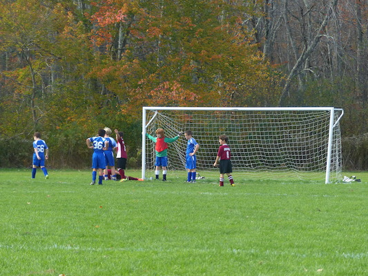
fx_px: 1946
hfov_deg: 10.8
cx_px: 184
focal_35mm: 183
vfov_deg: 8.1
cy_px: 138
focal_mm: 33
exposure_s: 1/500
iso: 320
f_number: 2.8
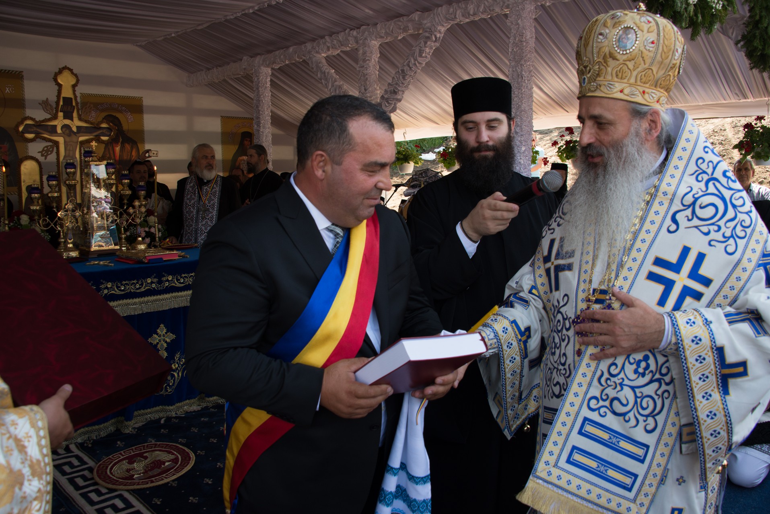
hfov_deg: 65.4
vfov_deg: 46.4
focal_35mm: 28
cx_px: 385
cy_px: 257
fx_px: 599
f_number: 7.1
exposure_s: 1/160
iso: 400
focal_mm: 28
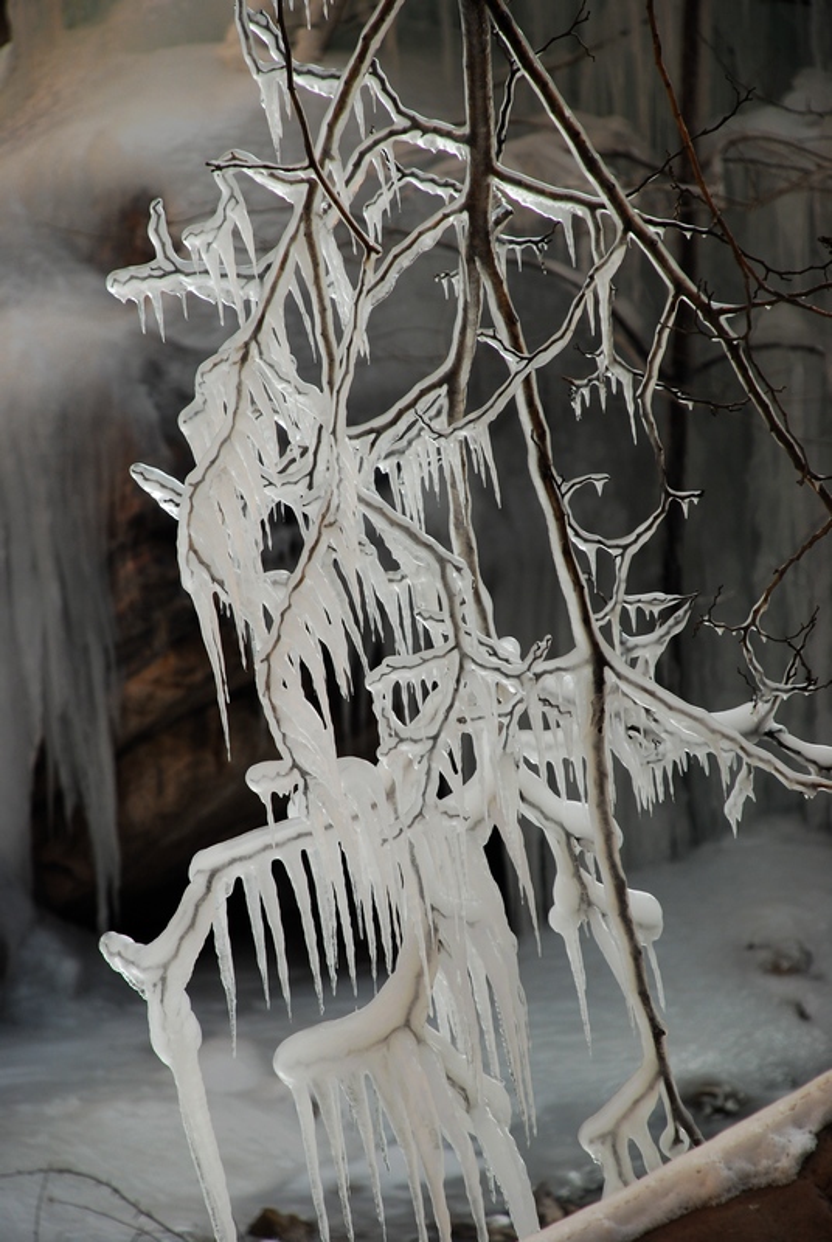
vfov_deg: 11.0
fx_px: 6477
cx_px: 416
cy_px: 621
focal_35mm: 188
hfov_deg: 7.3
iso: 200
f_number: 5.6
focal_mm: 125
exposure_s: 1/160
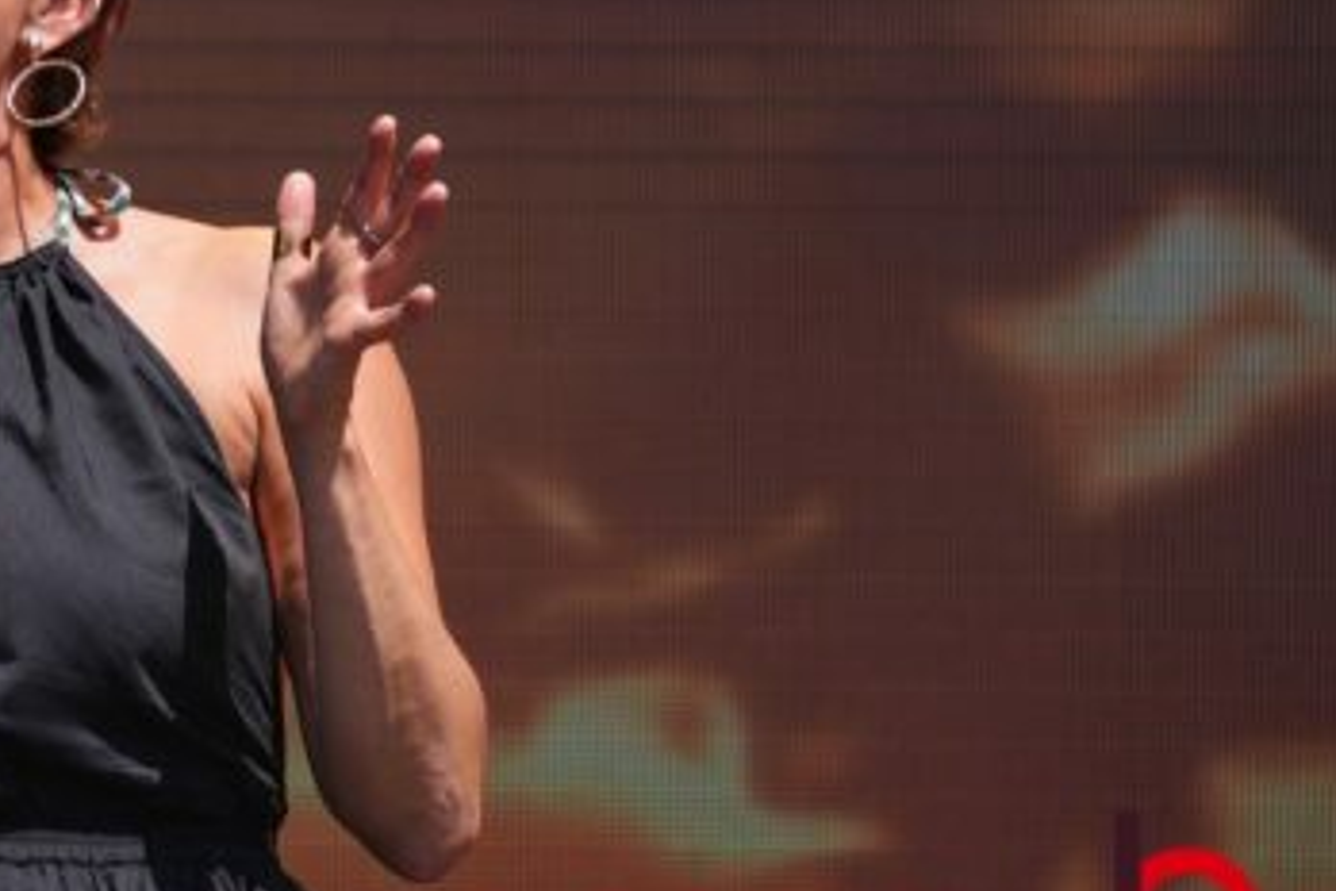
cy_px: 230
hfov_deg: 4.2
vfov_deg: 2.8
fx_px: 18406
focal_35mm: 496
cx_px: 15
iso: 100
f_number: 6.3
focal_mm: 150
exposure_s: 1/320
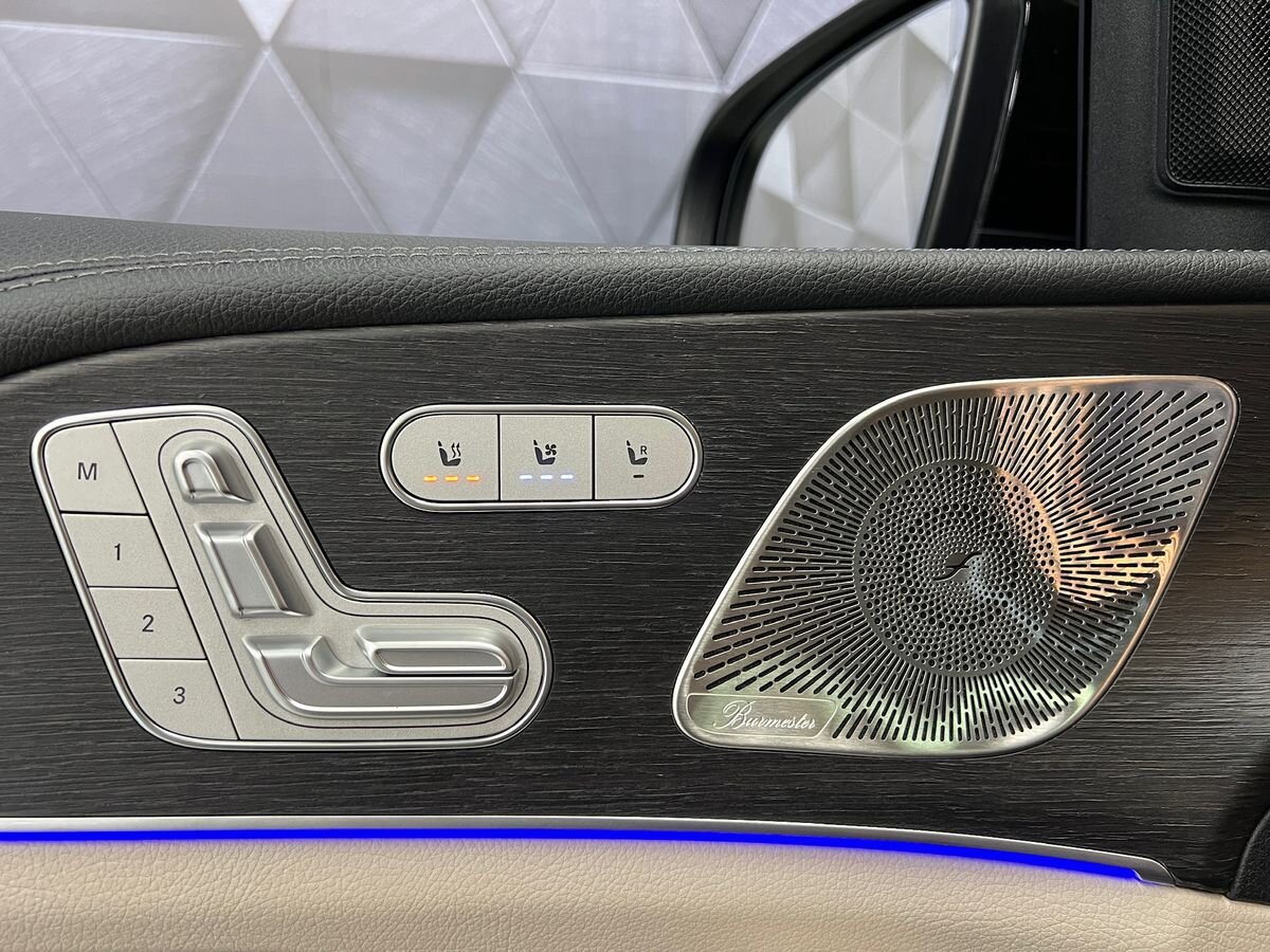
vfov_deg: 53.1
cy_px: 476
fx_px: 954
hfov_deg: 67.3
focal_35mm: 26
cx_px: 635
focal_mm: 5.7
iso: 250
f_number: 1.5
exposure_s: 1/60
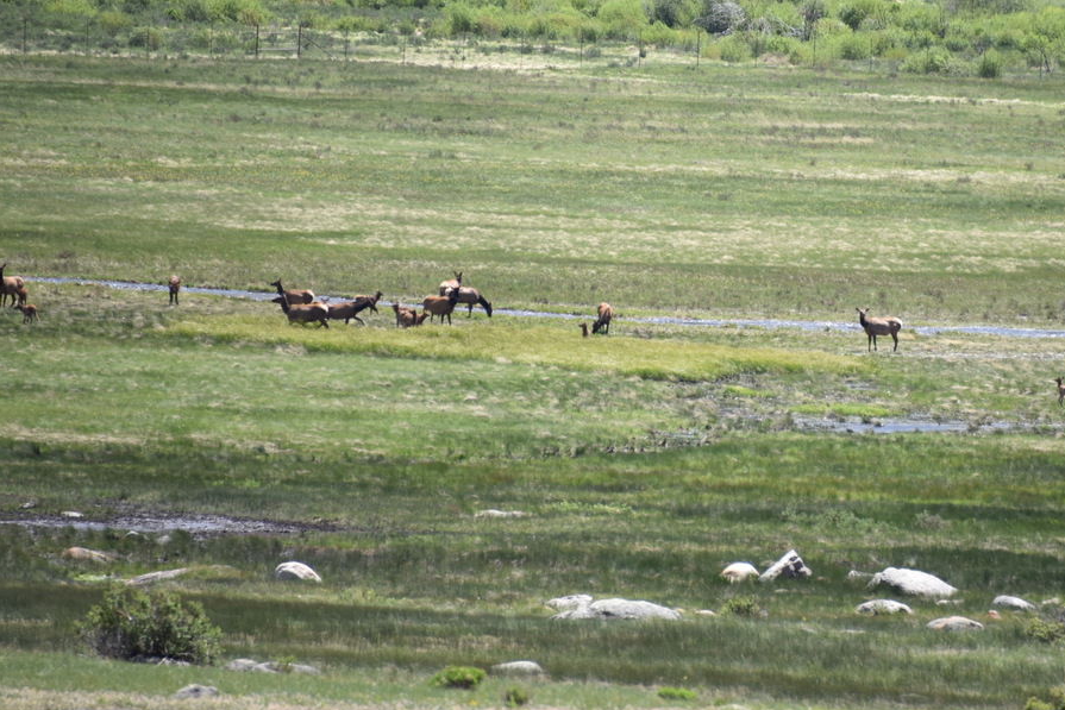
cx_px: 721
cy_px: 232
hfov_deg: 4.8
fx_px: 12692
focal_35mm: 429
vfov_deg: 3.2
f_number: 5.6
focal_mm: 300
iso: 280
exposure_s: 1/640
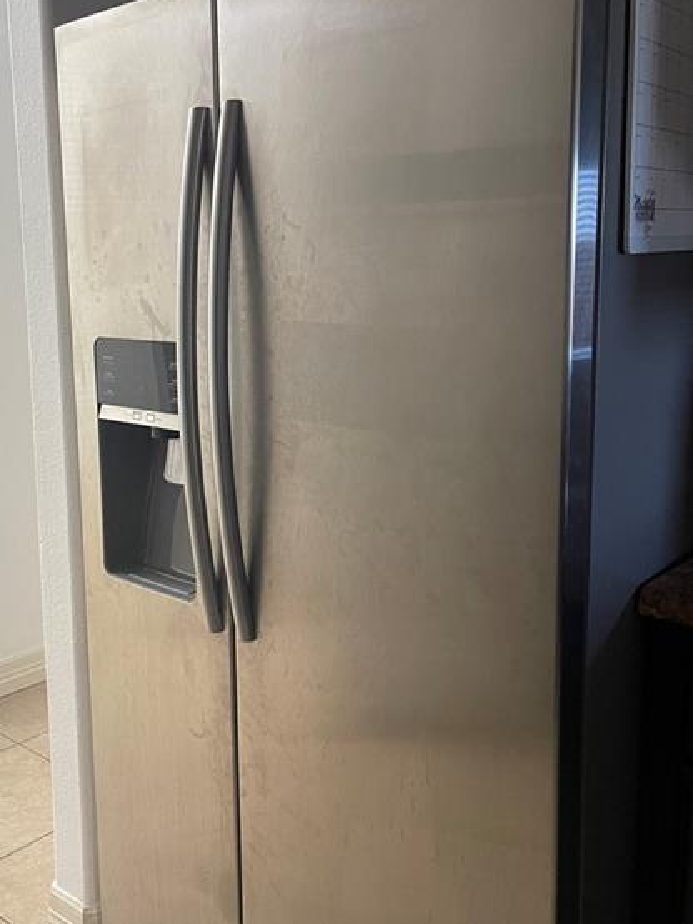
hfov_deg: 39.5
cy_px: 430
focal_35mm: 36
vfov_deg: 51.3
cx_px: 280
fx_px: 961
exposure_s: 1/60
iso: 200
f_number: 1.6
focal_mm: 5.1
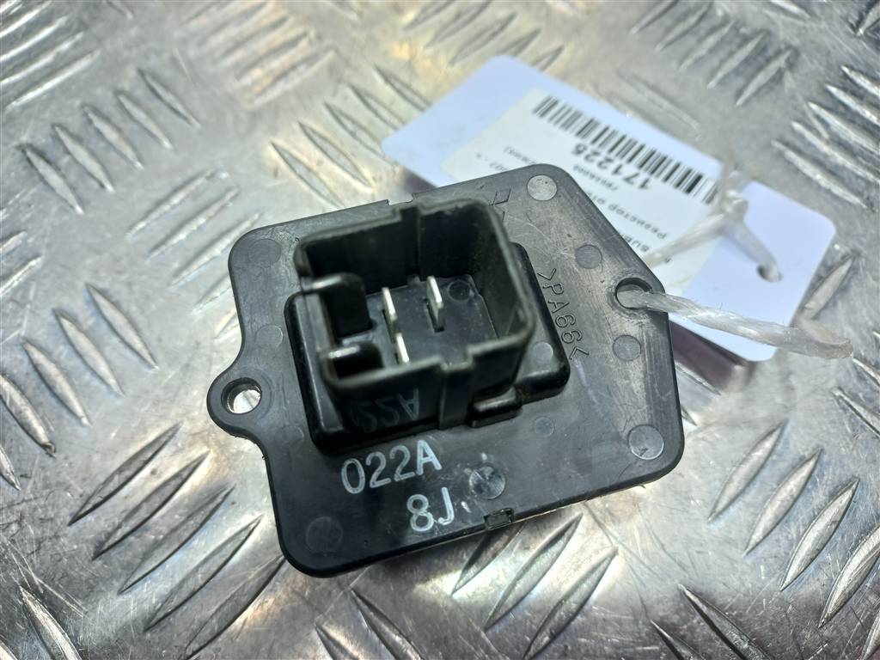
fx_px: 636
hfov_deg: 69.4
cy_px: 330
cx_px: 440
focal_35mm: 25
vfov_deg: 54.9
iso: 40
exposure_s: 1/50
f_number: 1.8
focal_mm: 4.6
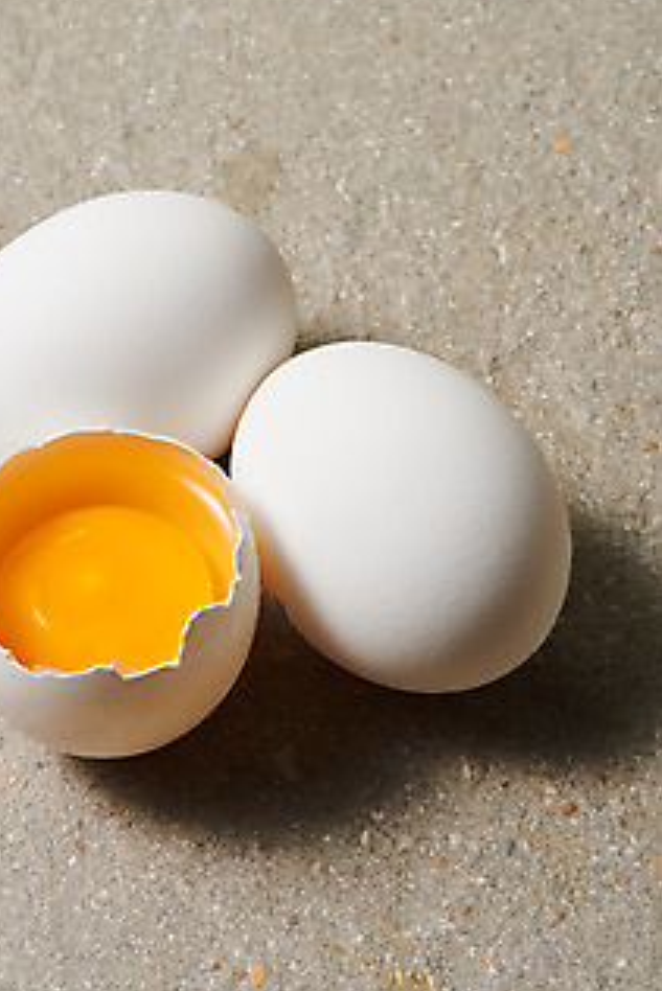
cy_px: 430
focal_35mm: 133
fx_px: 3664
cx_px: 246
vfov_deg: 15.4
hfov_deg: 10.3
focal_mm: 105
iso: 100
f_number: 20
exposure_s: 1/125
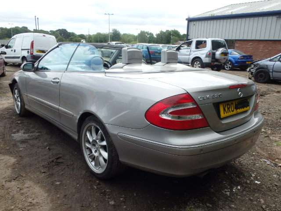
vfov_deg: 49.7
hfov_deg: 63.4
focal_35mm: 28
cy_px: 106
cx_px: 140
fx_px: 227
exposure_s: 1/500
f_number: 3.9
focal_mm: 5
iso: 125
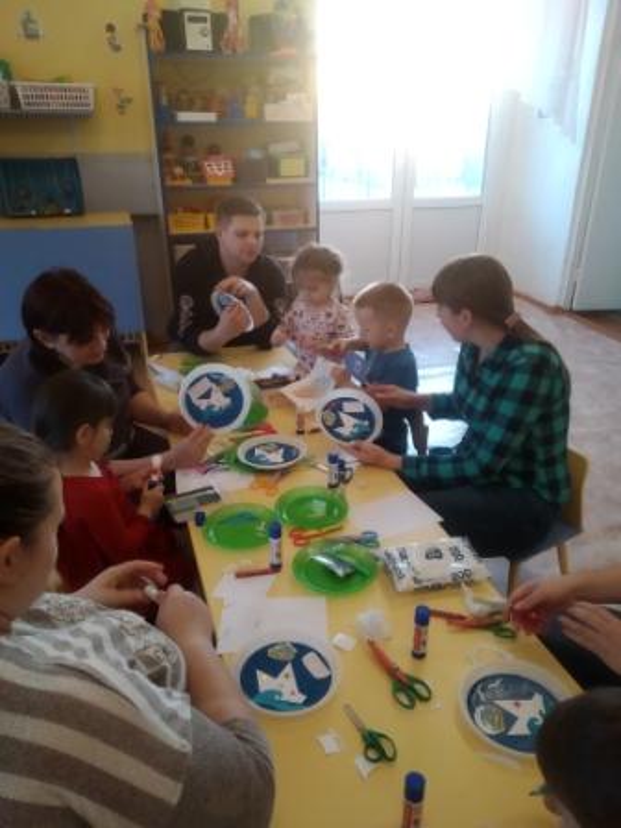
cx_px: 310
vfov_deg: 67.3
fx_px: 622
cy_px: 414
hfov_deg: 53.1
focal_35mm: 26
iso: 320
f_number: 2.2
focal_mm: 3.82
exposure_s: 1/33
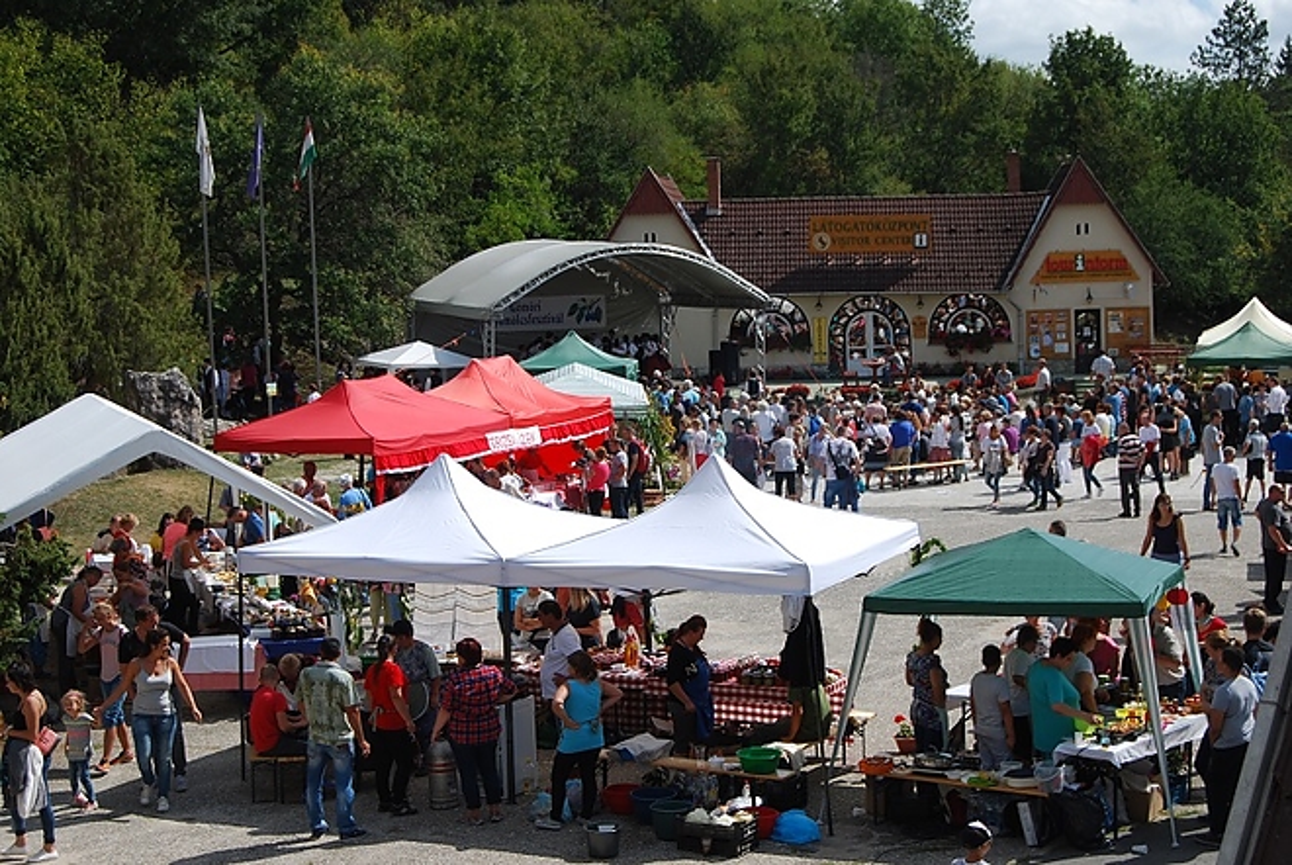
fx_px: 2048
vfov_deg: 23.9
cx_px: 646
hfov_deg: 35.0
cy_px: 432
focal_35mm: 57
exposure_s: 1/320
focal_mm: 38
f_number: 9
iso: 100
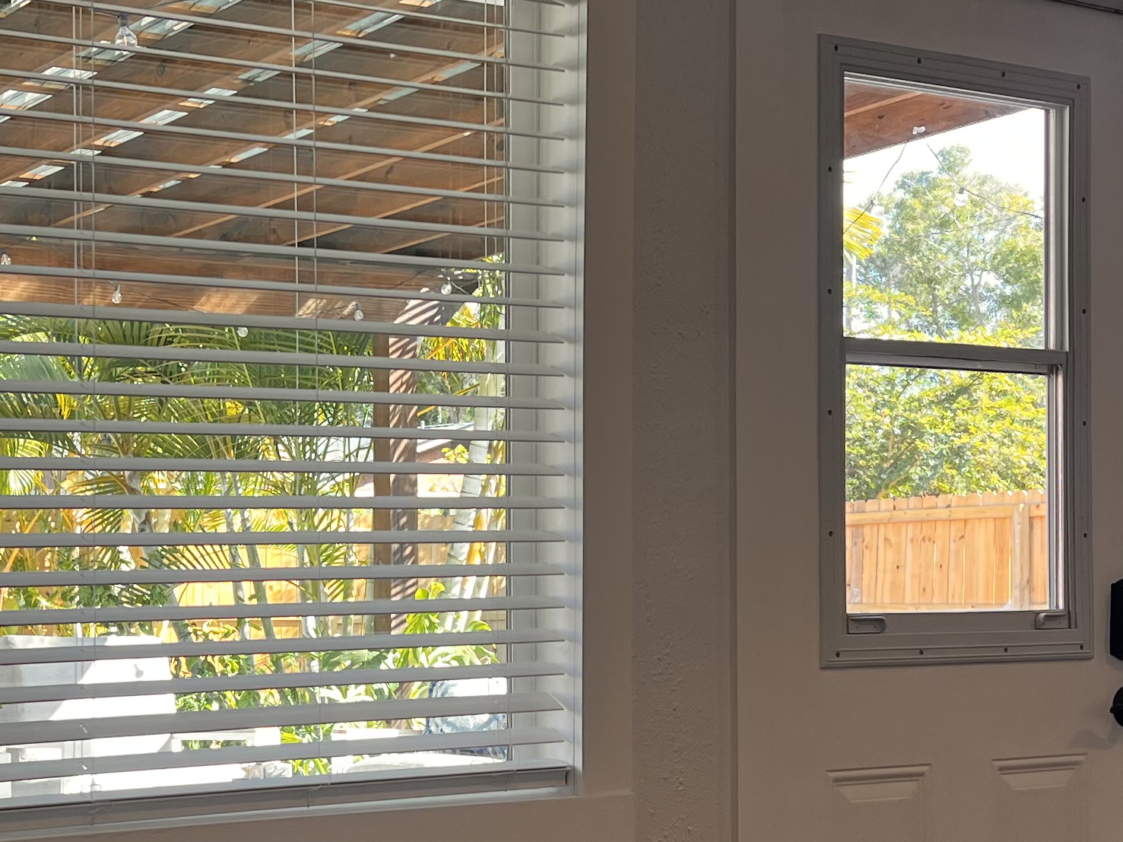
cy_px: 529
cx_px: 408
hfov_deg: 27.3
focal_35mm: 71
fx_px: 2303
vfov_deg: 20.7
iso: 32
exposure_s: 1/121
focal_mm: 5.7
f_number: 1.5
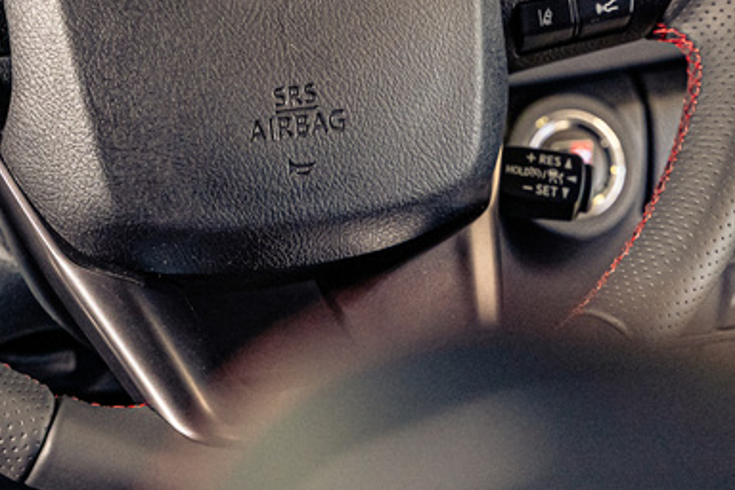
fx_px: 3368
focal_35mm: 165
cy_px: -77
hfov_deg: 12.4
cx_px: 271
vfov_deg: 8.2
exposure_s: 1/125
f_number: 4
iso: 1600
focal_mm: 62
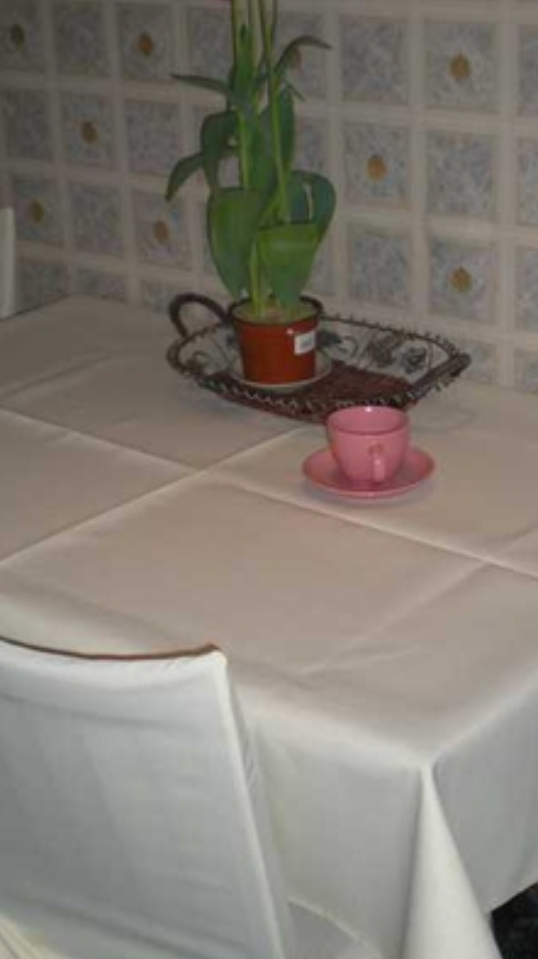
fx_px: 1703
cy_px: 533
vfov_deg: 31.4
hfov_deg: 17.9
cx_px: 359
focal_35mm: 67
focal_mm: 7.4
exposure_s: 1/60
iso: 92
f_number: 3.5
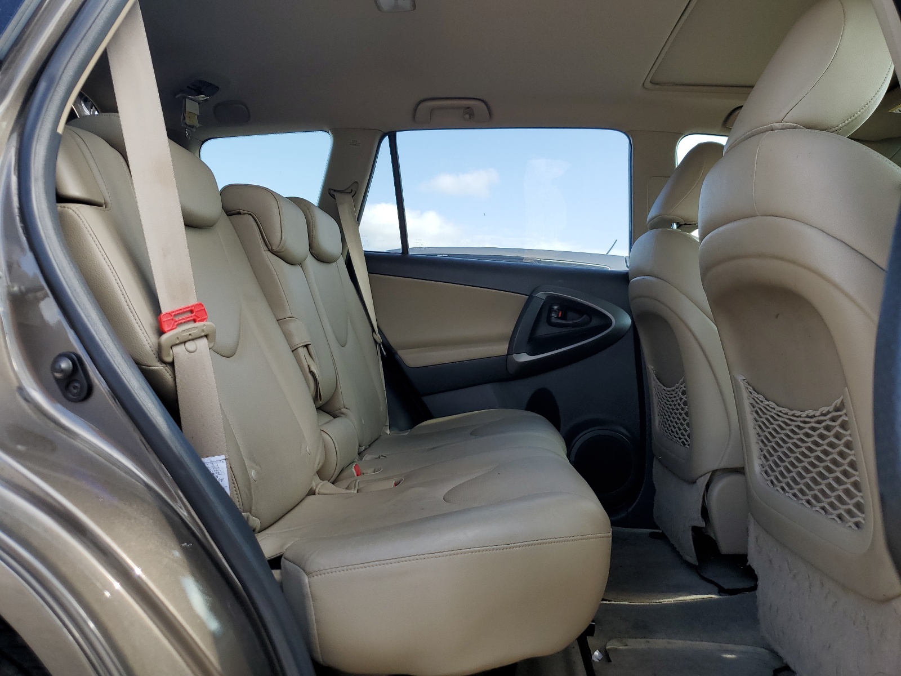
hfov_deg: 67.3
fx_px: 677
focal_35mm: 26
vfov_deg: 53.1
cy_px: 338
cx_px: 450
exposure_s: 1/526
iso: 50
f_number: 1.5
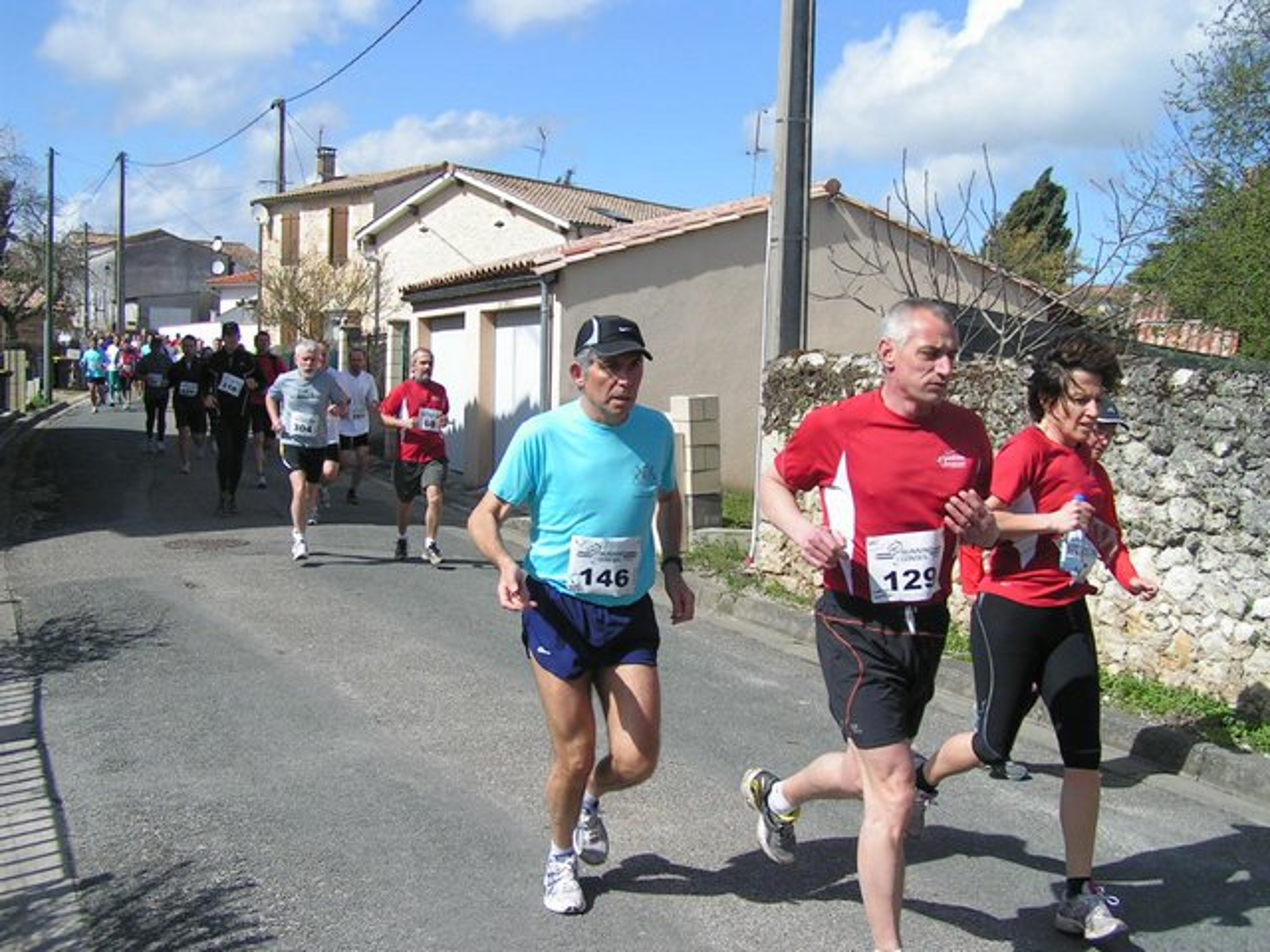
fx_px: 1394
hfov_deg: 49.0
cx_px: 635
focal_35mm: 38
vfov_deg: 37.7
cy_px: 476
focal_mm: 5.8
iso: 50
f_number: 3.5
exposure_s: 1/1000
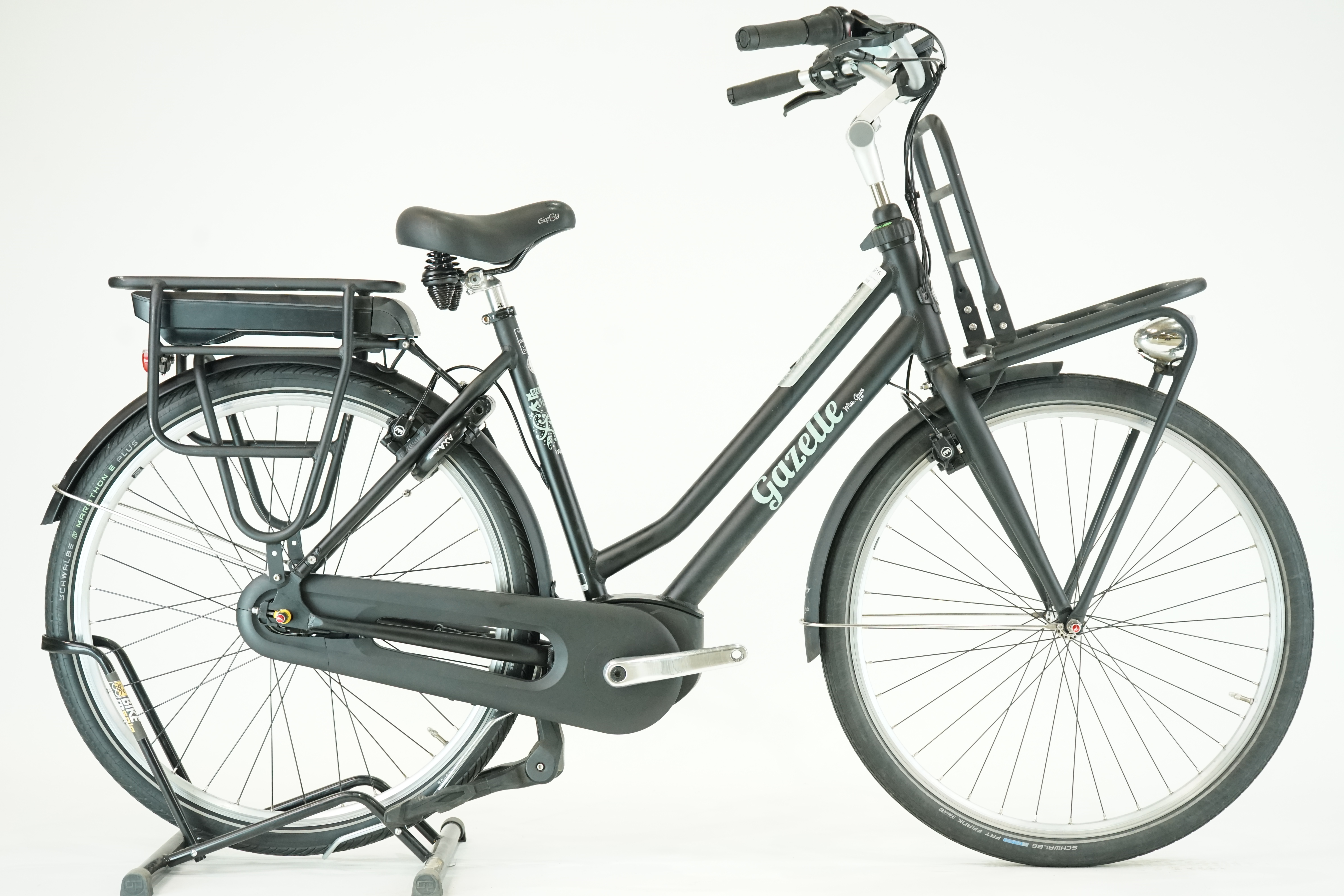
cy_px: 448
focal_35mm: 55
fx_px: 2053
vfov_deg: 24.6
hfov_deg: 36.2
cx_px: 672
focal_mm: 55
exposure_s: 1/200
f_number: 5.6
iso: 2500
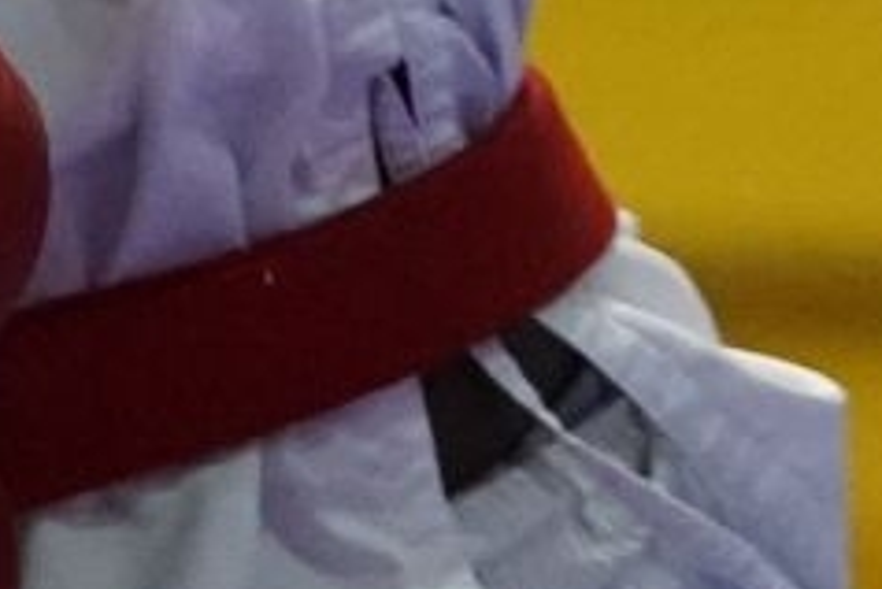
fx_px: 38928
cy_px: -985
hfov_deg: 1.3
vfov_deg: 0.9
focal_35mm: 1588
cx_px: -411
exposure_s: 1/800
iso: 6400
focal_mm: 140
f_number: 2.8
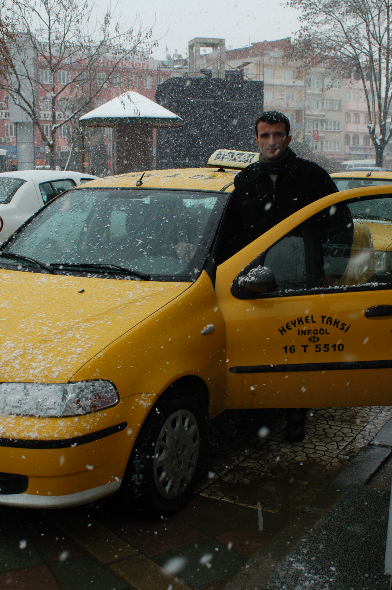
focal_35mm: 43
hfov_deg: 31.1
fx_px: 704
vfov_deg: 45.5
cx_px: 195
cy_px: 295
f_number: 4.8
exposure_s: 1/180
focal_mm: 28
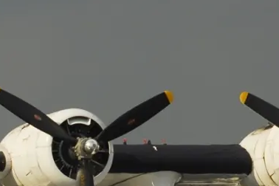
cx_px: 123
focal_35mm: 406
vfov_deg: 3.4
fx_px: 3146
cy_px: 220
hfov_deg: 5.1
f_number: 8
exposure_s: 1/500
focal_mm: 100
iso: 200
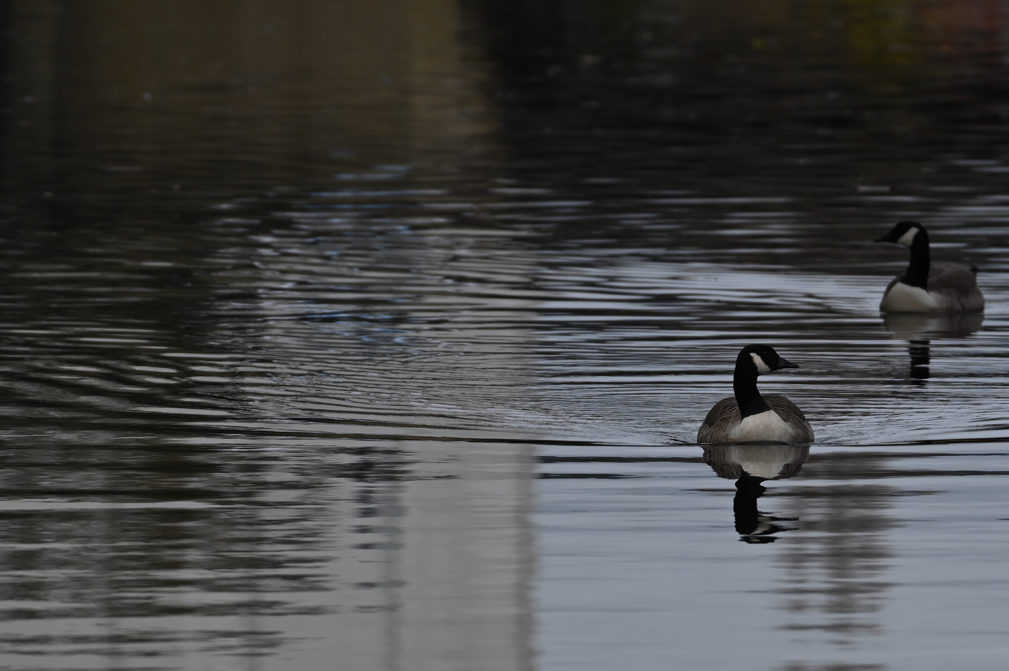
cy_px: 333
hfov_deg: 3.9
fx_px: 14927
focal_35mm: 533
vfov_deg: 2.6
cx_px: 823
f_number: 5.6
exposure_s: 1/500
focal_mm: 290
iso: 250
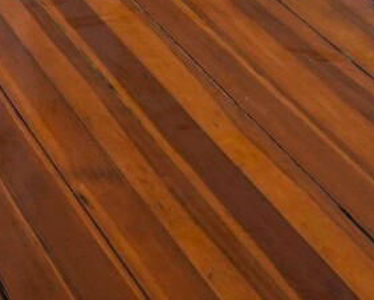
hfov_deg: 13.1
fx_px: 1207
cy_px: -578
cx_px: -529
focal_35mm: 109
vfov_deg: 10.4
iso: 1250
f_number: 6.3
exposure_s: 1/30
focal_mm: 16
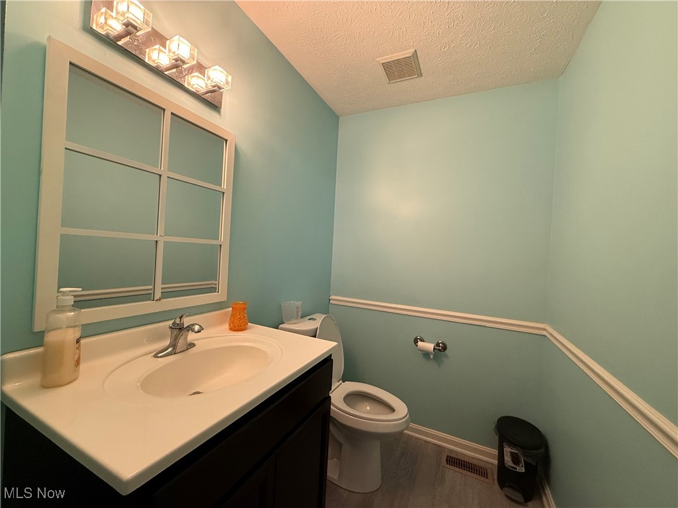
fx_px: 274
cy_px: 254
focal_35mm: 14
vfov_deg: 85.7
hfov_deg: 102.1
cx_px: 339
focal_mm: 2.22
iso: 400
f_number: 2.2
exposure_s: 1/60
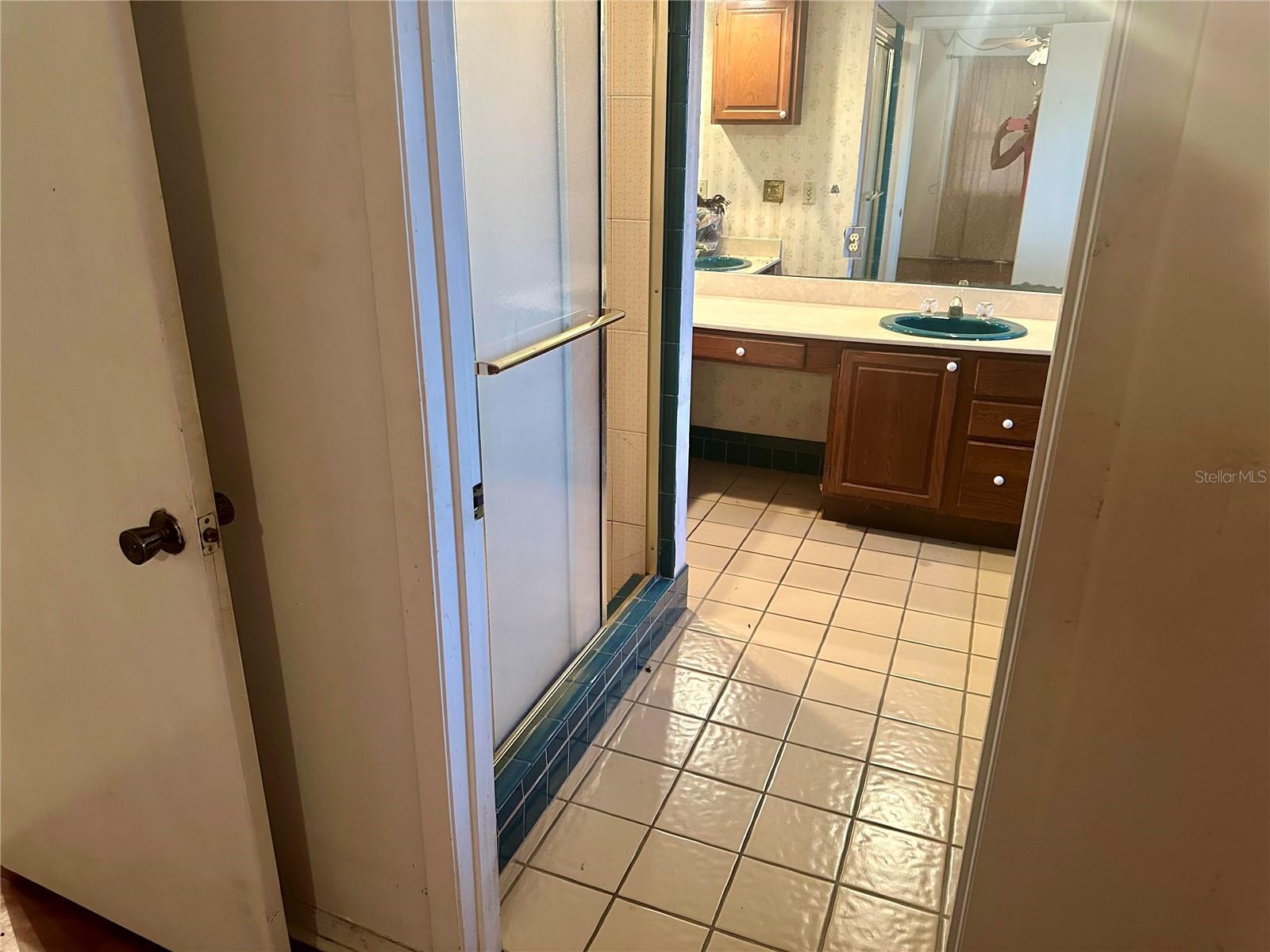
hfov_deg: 71.6
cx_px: 635
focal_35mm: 24
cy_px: 476
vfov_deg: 56.8
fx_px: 881
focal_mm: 6.86
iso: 500
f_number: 1.78
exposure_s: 1/60
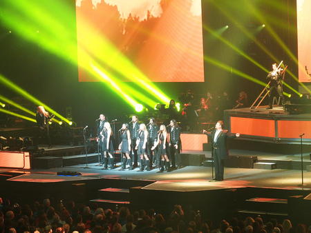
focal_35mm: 135
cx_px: 156
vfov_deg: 11.0
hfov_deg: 14.6
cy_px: 116
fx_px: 1214
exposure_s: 1/80
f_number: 2.8
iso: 400
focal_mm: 28.8
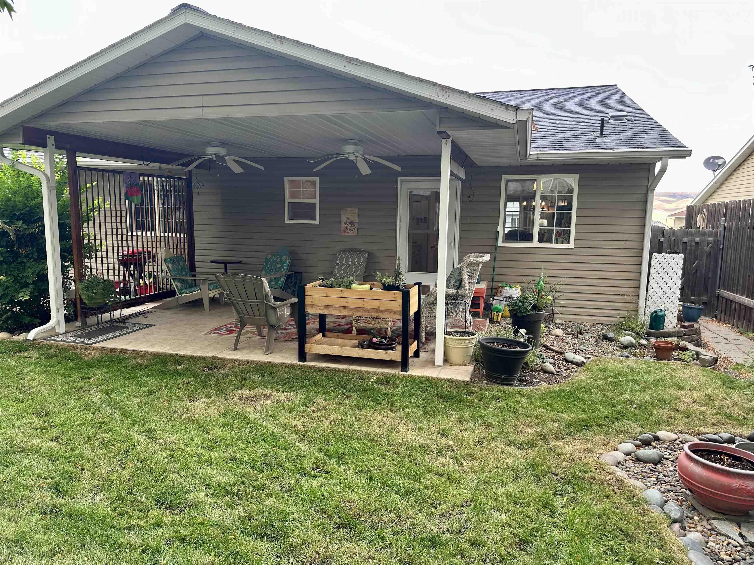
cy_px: 282
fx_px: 523
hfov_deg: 71.6
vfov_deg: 56.8
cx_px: 377
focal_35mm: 24
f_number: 1.78
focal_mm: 6.86
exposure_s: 1/281
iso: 80
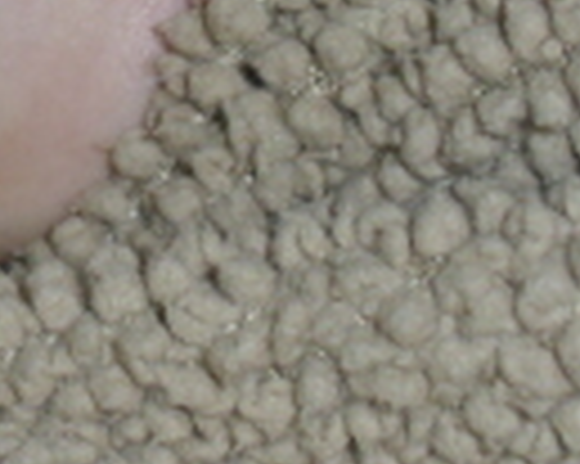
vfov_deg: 8.7
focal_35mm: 174
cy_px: -140
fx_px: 2985
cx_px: -346
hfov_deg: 10.6
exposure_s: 1/125
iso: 80
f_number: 3.1
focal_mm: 6.3
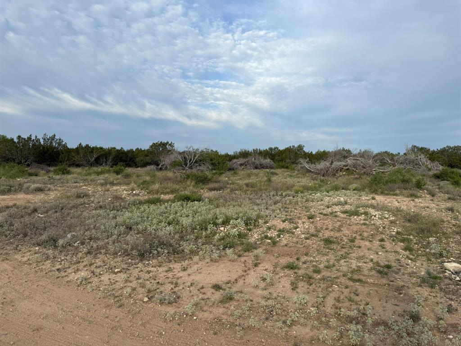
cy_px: 173
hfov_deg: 71.6
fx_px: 320
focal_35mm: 24
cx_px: 230
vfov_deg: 56.8
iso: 80
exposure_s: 1/2232
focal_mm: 6.76
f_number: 1.78
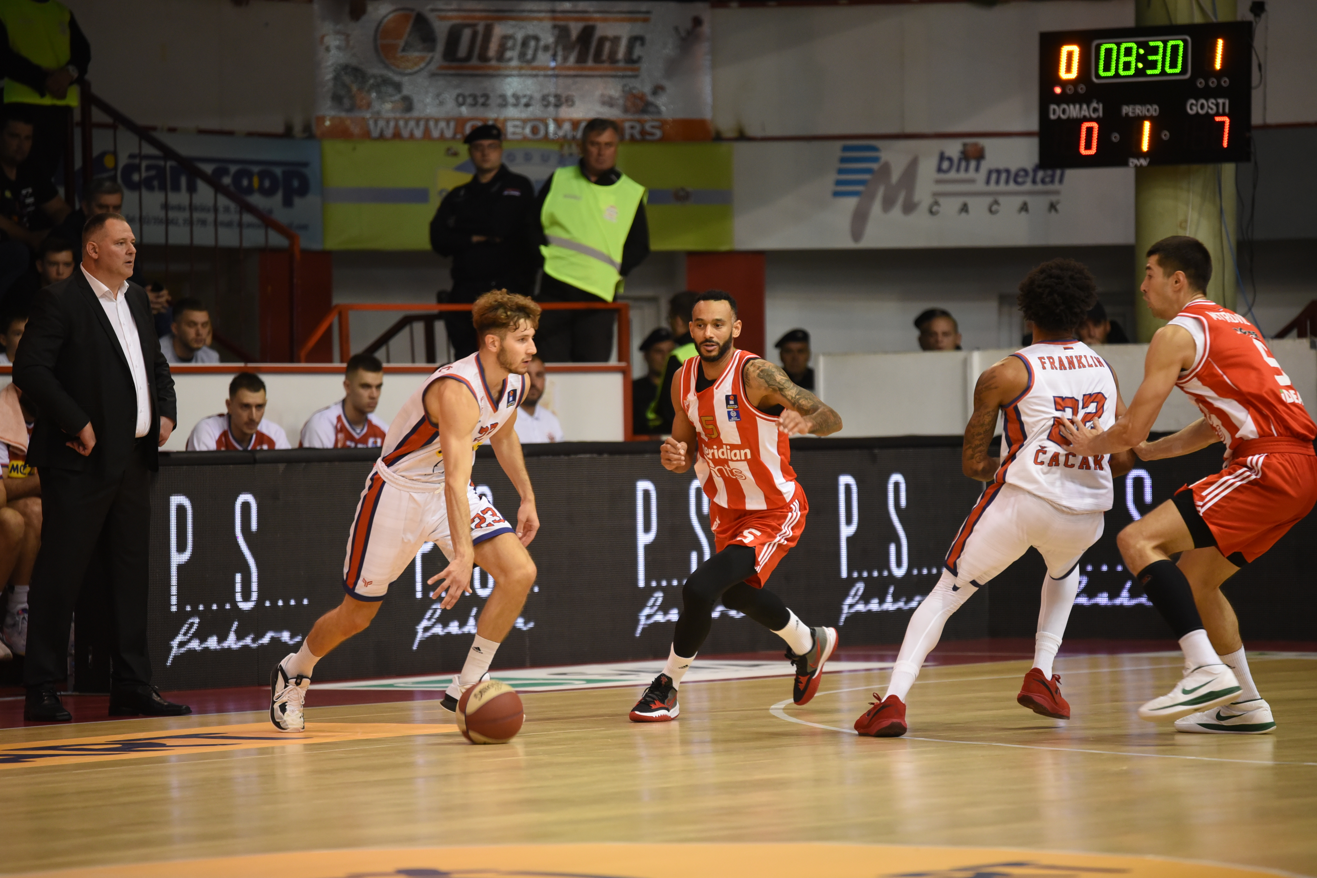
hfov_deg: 10.3
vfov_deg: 6.9
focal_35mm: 200
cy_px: 439
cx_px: 658
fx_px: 7316
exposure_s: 1/500
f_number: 2.8
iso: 2500
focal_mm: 200
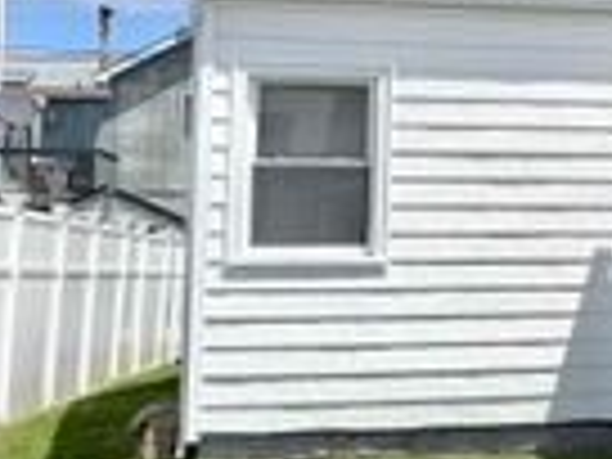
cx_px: 832
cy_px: 92
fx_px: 1556
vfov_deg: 16.7
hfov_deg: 20.1
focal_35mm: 88
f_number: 1.78
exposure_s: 1/7576
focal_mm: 6.86
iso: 80
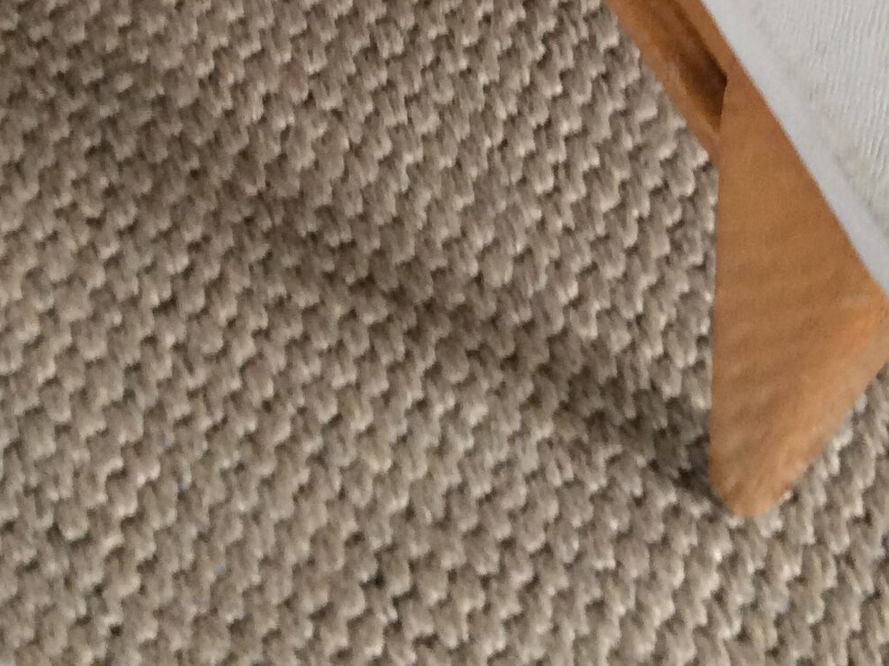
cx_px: 666
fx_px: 2131
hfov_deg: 23.3
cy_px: -87
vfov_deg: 17.1
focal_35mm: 83
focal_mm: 3.3
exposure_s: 1/25
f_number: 2.4
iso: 100
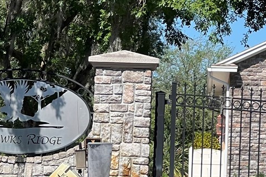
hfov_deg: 7.8
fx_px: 1957
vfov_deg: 5.2
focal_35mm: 265
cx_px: 90
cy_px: 142
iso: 32
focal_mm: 9
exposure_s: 1/464
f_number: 2.8
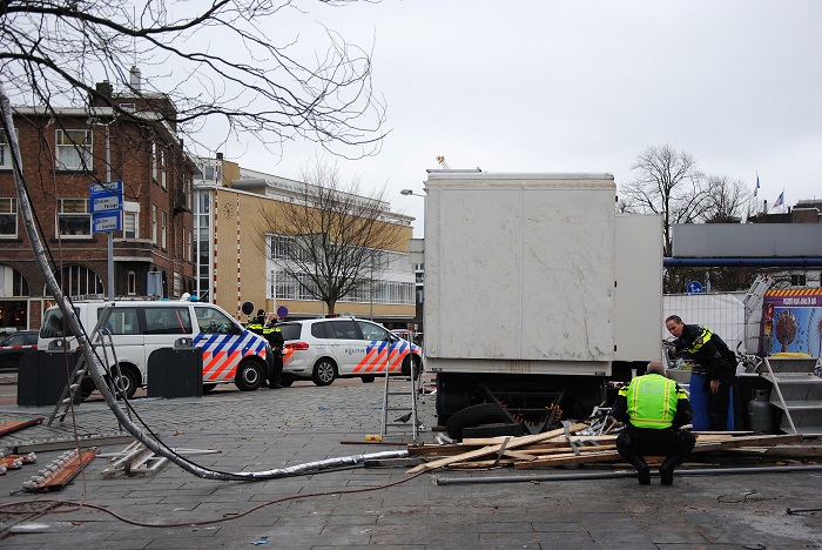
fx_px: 1200
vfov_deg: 25.8
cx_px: 411
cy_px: 275
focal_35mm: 52
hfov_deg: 37.8
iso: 200
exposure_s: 1/80
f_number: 4.5
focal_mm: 35
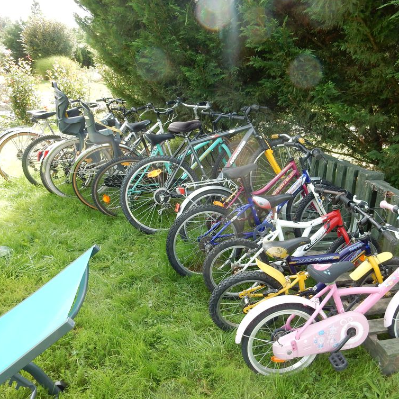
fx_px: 391
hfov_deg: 53.8
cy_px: 200
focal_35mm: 30
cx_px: 231
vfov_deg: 54.0
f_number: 3.7
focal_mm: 4.5
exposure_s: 1/160
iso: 125
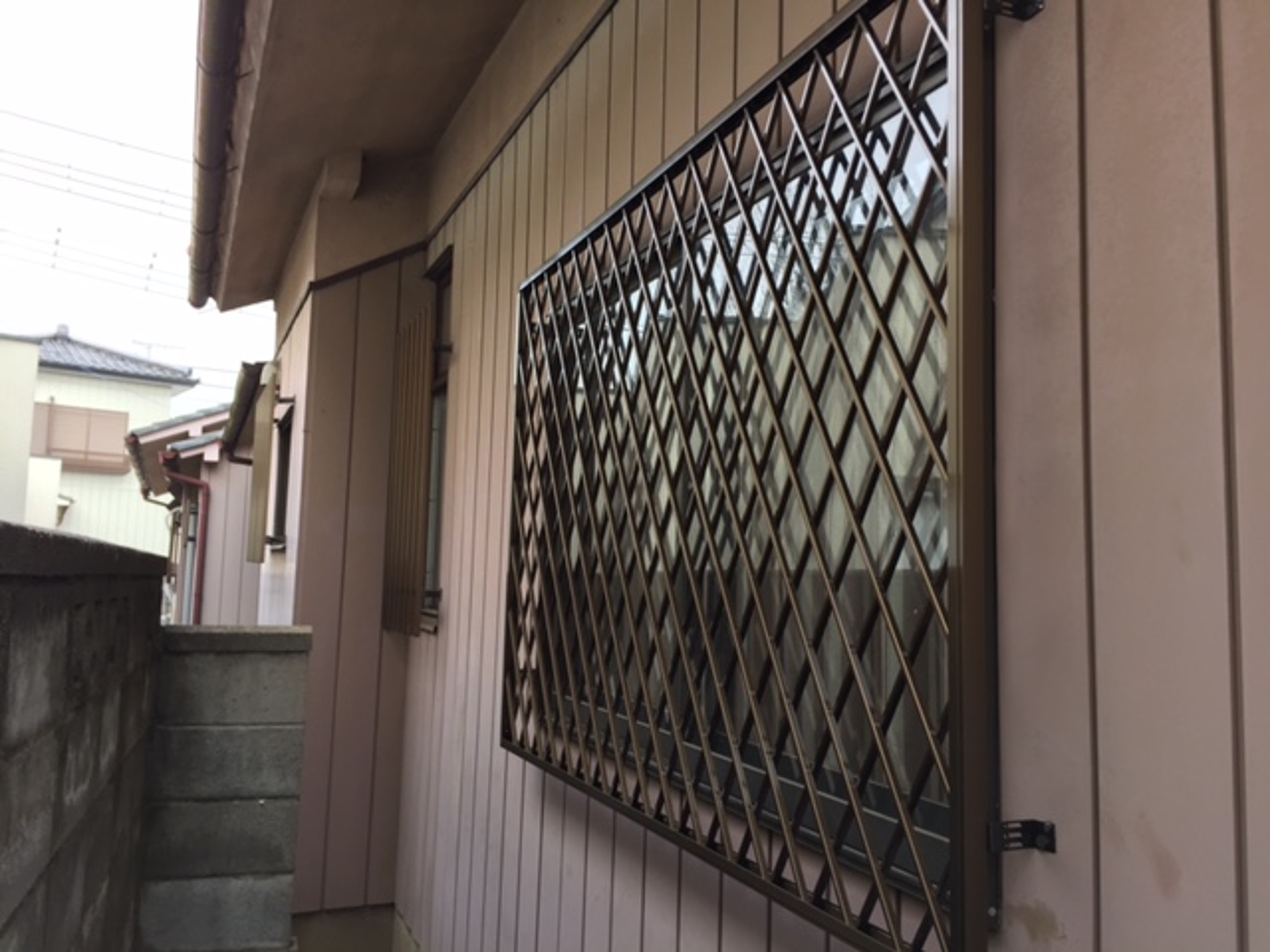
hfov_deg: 61.7
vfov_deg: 48.2
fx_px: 1064
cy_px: 476
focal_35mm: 29
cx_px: 635
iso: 32
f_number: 2.2
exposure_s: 1/40
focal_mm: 4.15
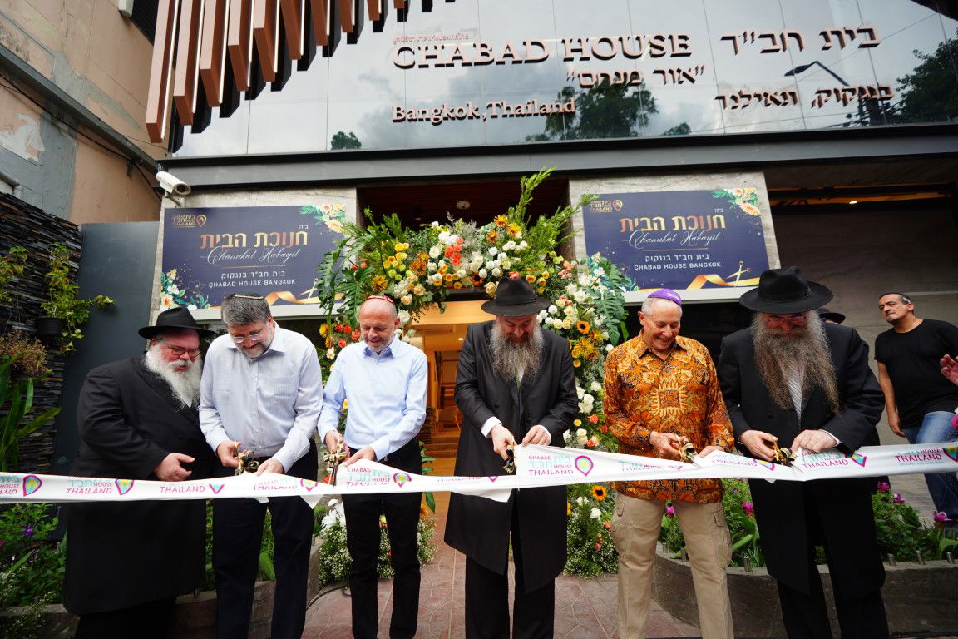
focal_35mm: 16
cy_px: 320
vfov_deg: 73.7
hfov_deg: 96.7
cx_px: 479
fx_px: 426
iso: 500
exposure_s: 1/250
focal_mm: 16
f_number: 4.5
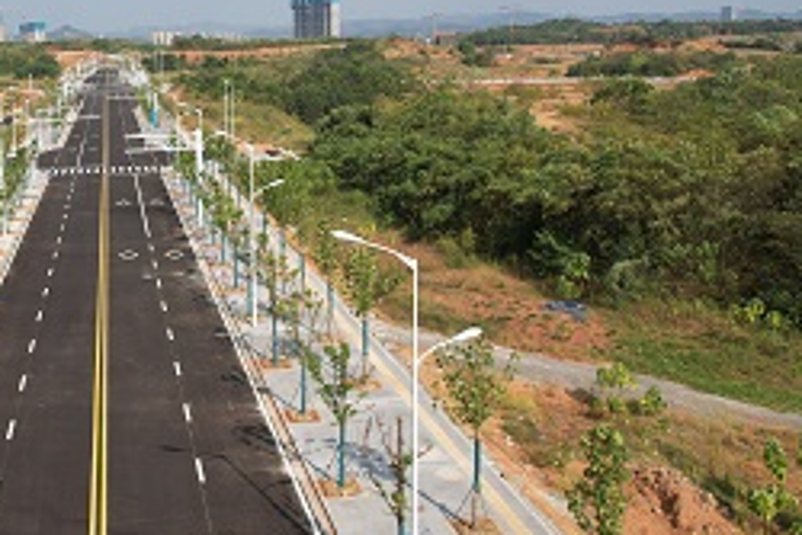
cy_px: 181
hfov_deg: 41.3
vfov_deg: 30.3
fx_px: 981
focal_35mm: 44
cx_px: 93
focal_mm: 8.38
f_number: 2.8
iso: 100
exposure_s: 1/2000
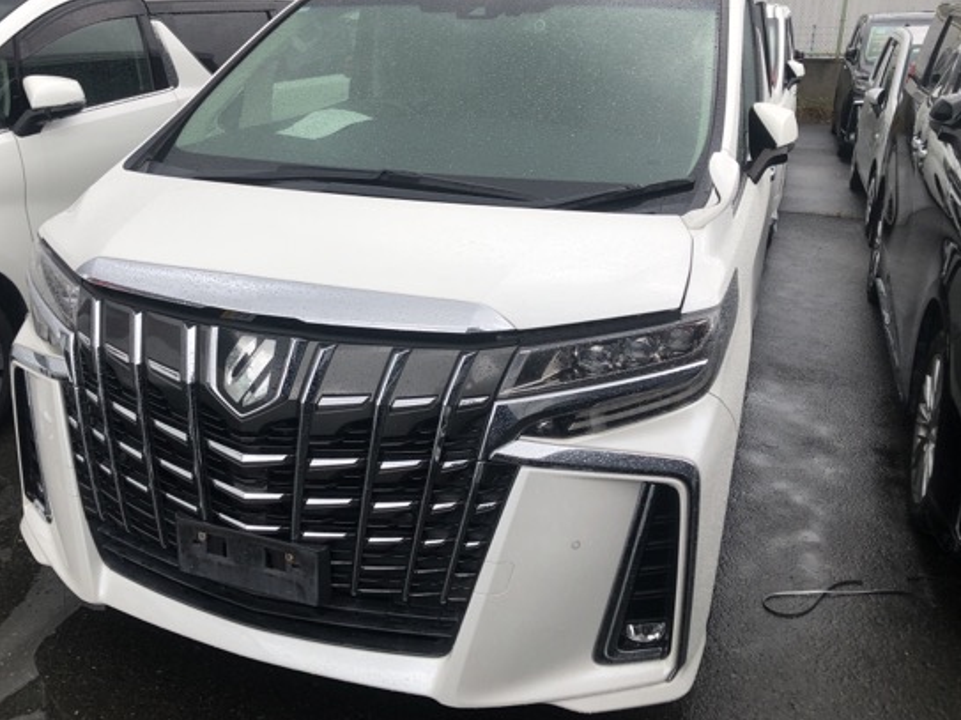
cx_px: 409
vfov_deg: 42.9
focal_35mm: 33
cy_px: 338
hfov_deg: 55.1
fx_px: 916
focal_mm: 3.99
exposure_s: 1/163
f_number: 1.8
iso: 20
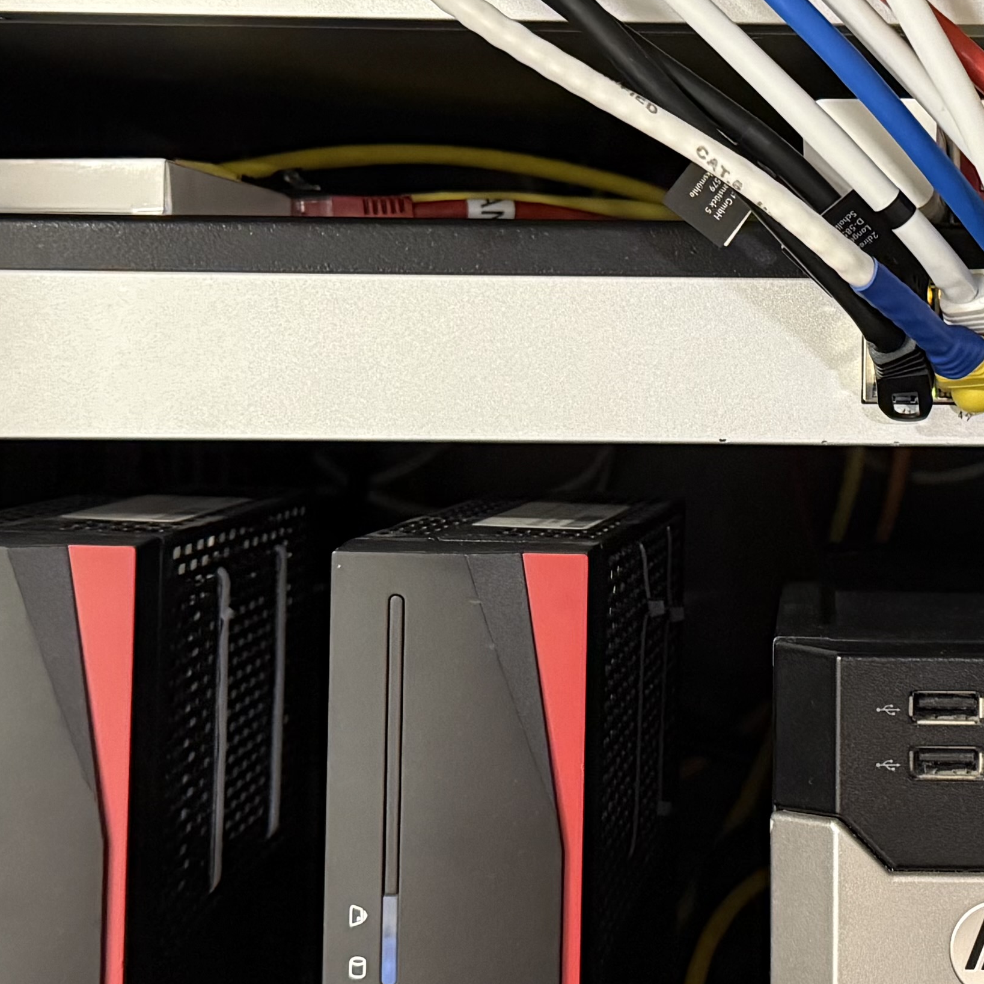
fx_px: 2380
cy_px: 394
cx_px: 805
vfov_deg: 23.3
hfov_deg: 23.0
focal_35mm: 74
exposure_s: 1/50
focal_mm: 6.76
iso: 800
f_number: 1.78
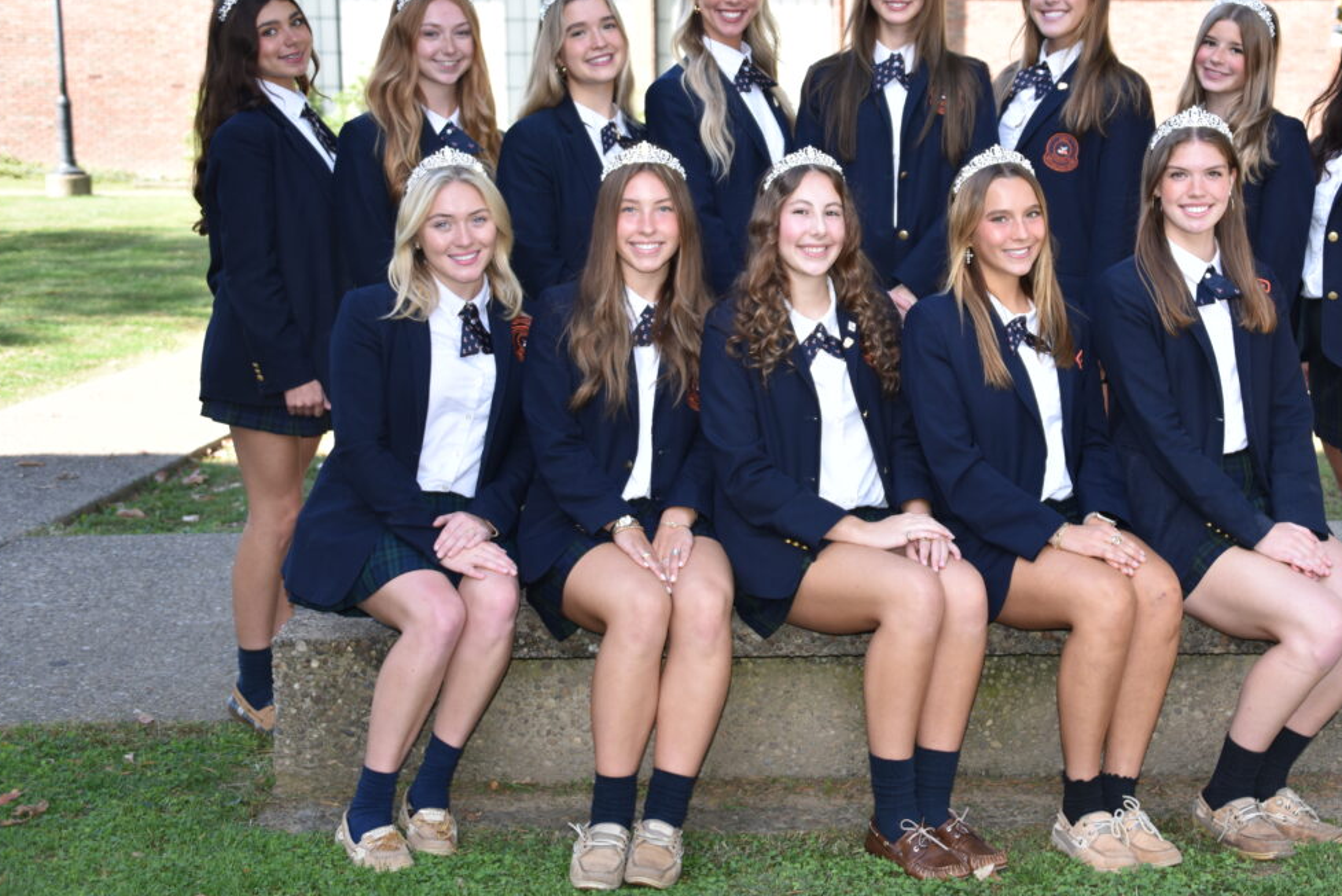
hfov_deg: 36.0
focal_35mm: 55
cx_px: 858
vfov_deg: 24.6
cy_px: 372
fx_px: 2051
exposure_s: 1/250
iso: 200
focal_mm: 42
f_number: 4.2
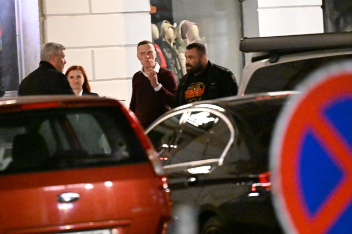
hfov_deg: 6.9
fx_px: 2933
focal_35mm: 300
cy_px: 117
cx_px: 176
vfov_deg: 4.6
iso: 32000
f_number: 2.8
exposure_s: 1/125
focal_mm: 200
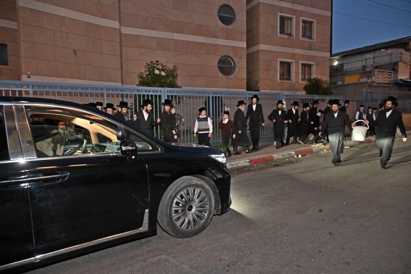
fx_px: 274
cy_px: 137
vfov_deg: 53.1
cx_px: 206
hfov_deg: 73.7
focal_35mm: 24
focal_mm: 24
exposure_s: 1/160
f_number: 4
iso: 2000
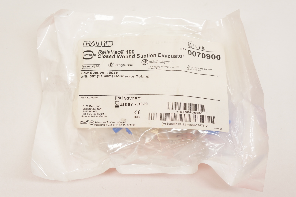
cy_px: 98
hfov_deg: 45.0
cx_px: 148
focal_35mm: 44
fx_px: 357
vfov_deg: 30.8
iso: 400
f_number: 7.1
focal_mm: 29
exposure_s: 1/60
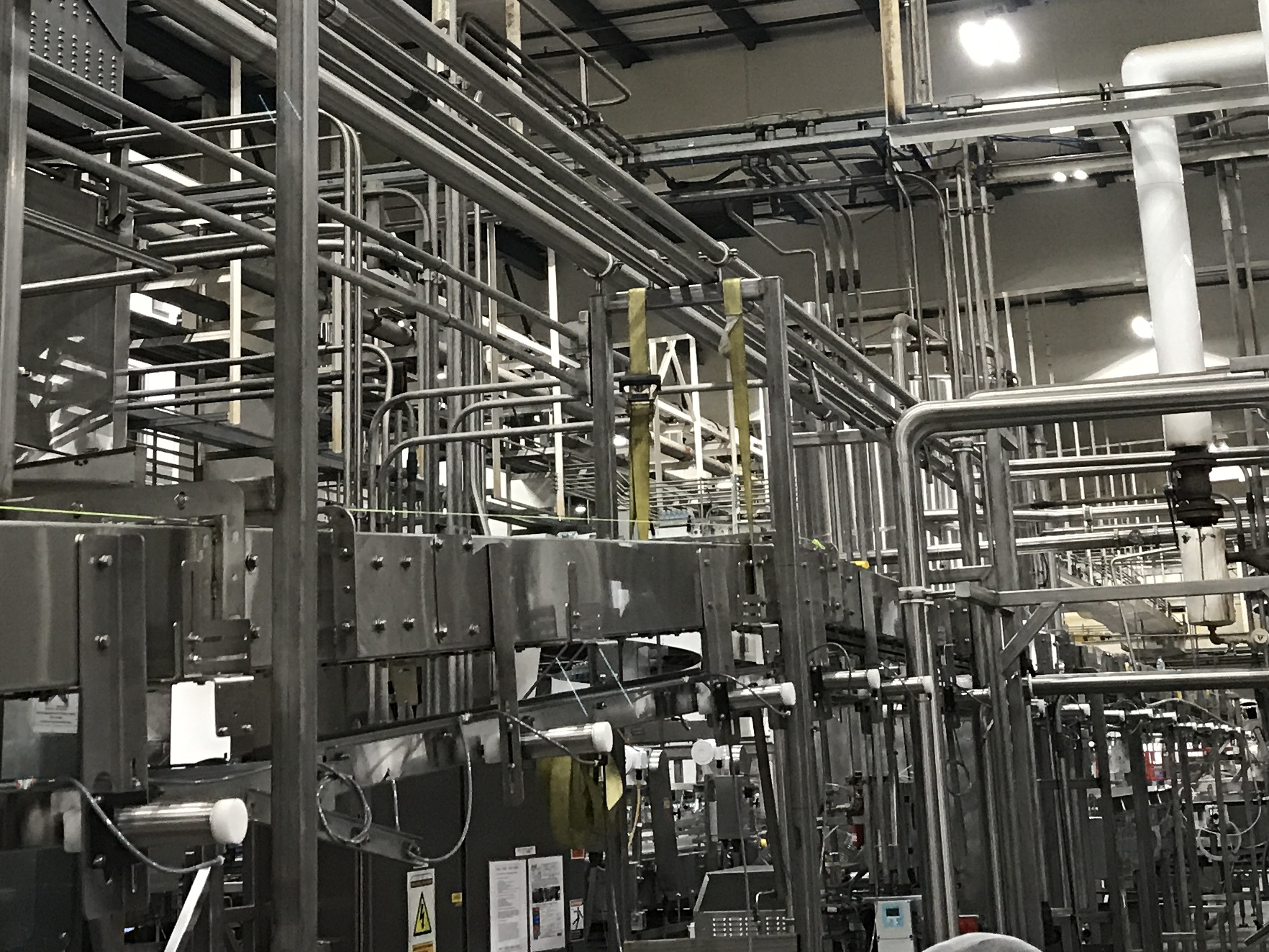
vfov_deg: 22.3
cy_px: 81
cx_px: 655
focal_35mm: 64
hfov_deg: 30.3
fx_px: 2346
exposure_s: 1/15
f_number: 1.8
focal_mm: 3.99
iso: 50
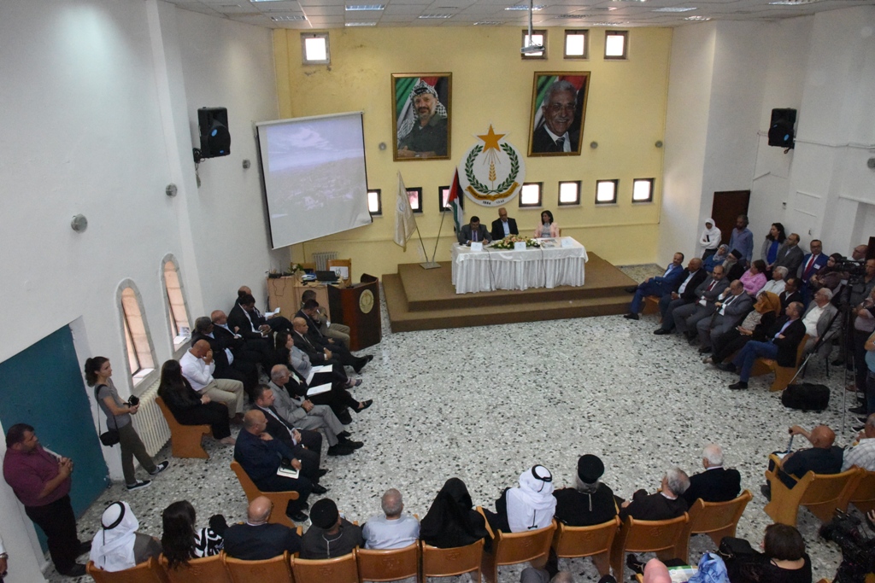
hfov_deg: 73.7
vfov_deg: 53.1
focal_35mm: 24
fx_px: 583
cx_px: 438
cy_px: 292
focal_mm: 24
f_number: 16
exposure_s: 1/250
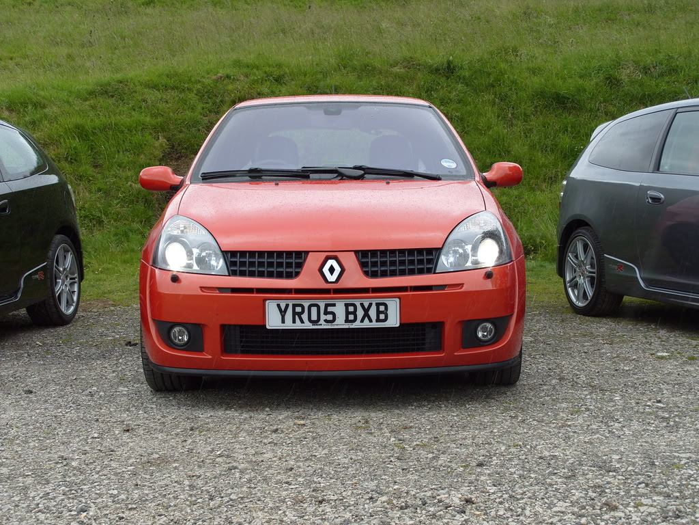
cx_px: 350
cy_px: 262
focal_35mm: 58
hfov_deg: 33.2
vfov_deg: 25.2
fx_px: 1171
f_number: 3.8
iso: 80
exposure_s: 1/180
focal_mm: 13
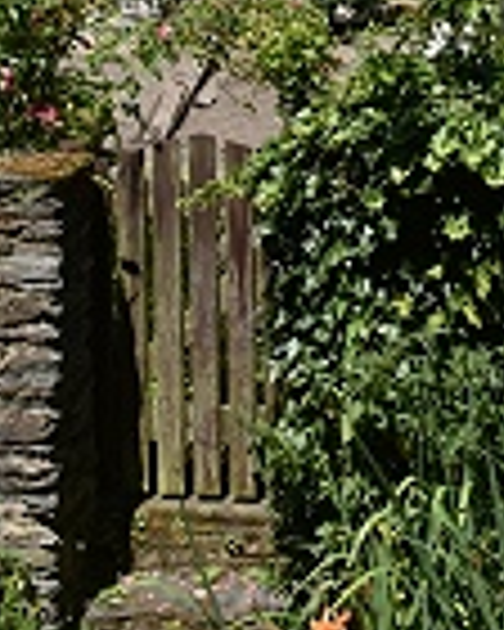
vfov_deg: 21.8
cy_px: -164
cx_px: 425
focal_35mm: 80
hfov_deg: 18.9
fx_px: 1492
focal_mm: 18
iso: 200
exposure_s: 1/250
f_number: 11
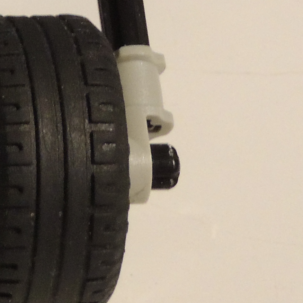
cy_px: -157
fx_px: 3634
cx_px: -133
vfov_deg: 4.7
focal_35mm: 367
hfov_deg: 4.7
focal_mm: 15.1
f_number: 4
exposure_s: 1/15
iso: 800
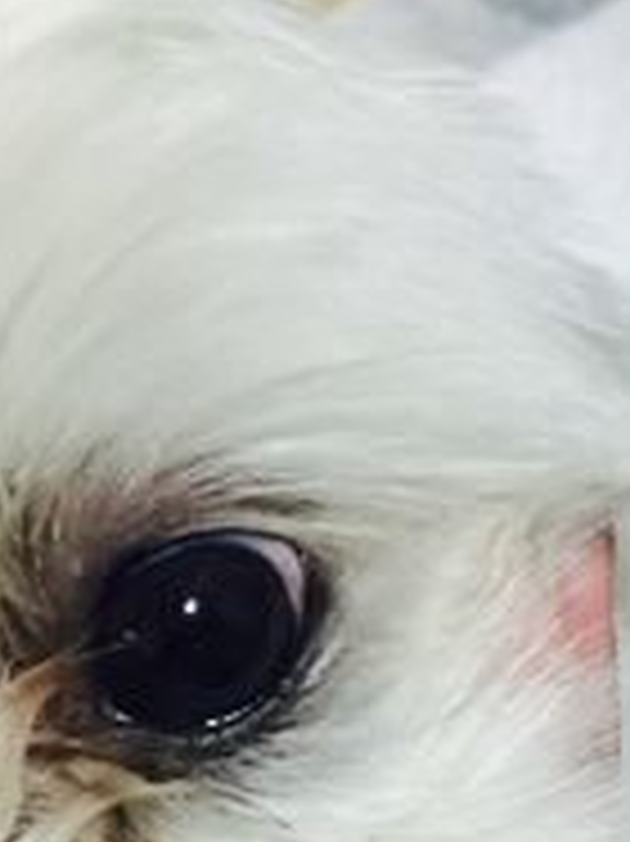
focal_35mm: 124
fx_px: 3012
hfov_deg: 11.9
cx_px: 171
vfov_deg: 15.5
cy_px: 901
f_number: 2.2
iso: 80
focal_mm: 4.15
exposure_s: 1/15
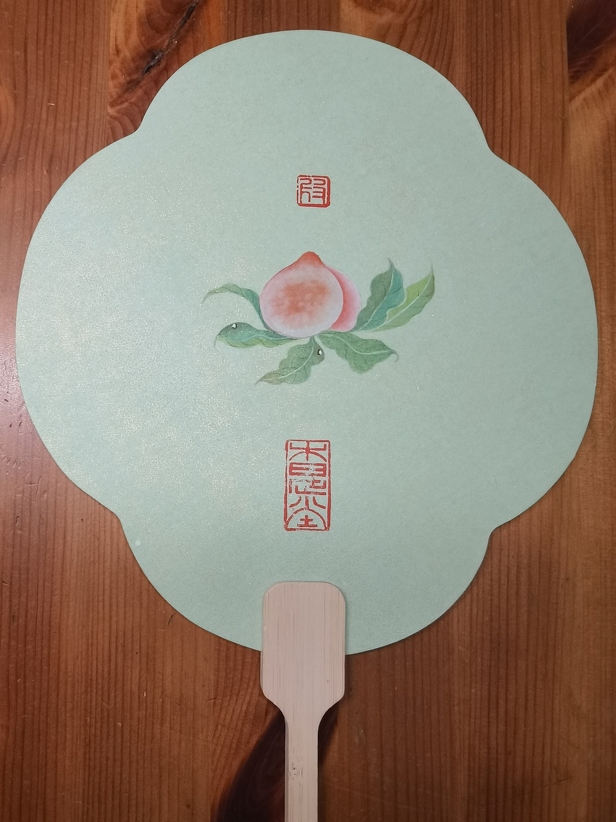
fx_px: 641
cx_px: 308
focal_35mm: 27
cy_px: 411
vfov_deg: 65.3
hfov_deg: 51.3
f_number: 2.2
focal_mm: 2.26
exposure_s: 1/50
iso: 125
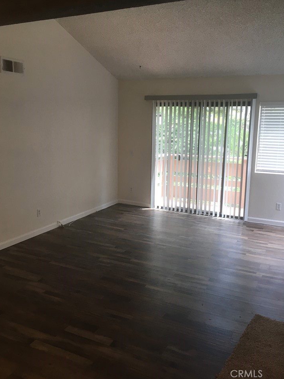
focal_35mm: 31
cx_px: 141
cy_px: 177
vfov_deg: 58.3
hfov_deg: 45.4
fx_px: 339
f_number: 2.2
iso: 32
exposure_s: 1/30
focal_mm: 4.15
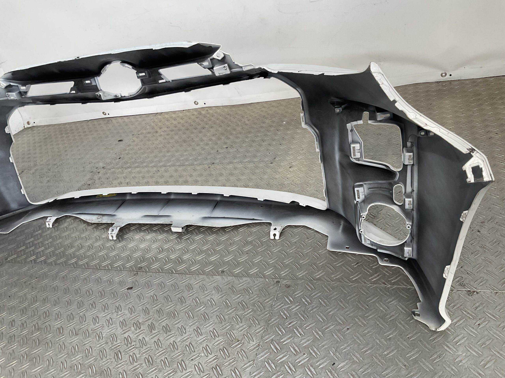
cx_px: 252
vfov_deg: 48.2
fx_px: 423
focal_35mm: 29
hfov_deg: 61.7
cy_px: 189
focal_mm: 3
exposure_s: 1/151
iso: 16
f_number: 1.8
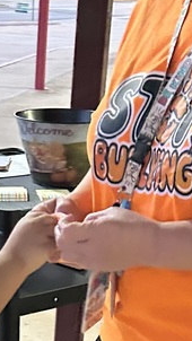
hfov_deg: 12.6
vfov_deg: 21.2
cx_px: 59
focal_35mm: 96
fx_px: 868
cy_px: 371
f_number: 1.5
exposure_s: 1/30
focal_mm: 5.7
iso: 500
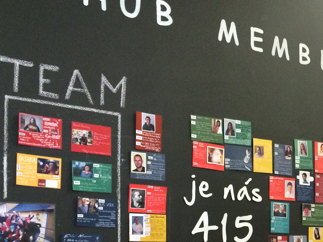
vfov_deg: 21.9
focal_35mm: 65
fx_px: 607
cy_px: 236
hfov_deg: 27.8
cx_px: 332
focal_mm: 4.12
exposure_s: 1/30
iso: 250
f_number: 2.2
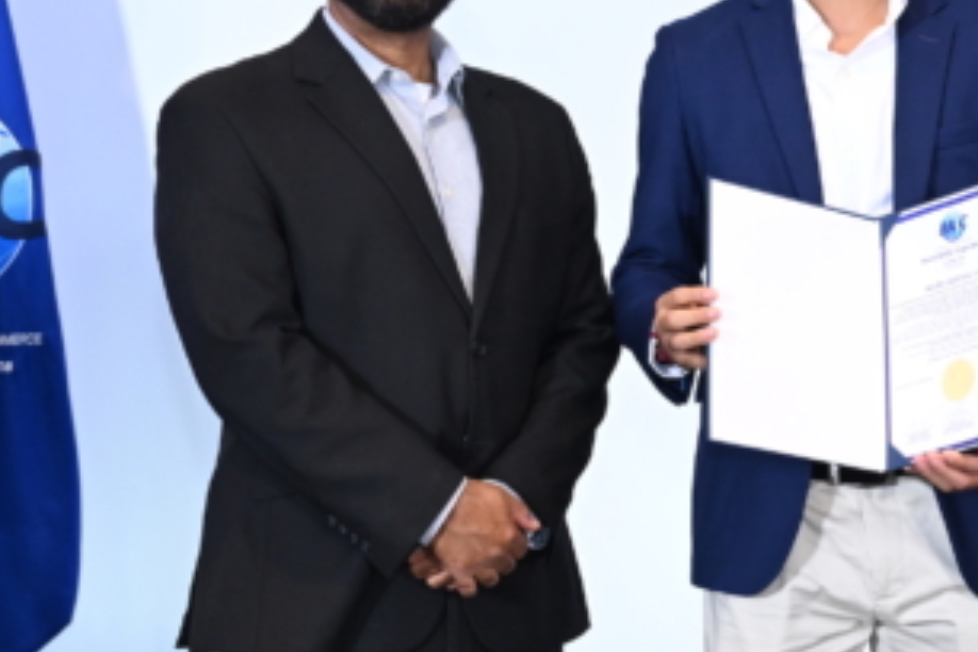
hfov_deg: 17.3
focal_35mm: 117
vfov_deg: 11.7
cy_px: 360
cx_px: 866
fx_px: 3178
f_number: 3.5
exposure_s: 1/160
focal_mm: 35
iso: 1250
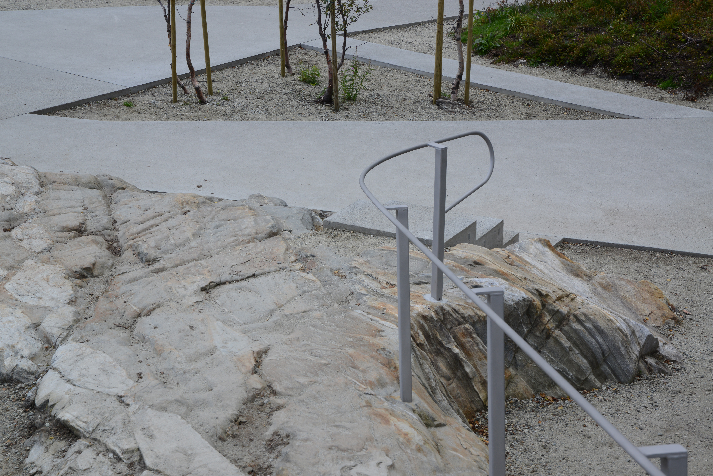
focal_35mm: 70
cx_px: 356
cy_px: 238
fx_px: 1387
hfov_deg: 28.8
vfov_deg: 19.5
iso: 200
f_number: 9
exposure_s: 1/200
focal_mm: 70
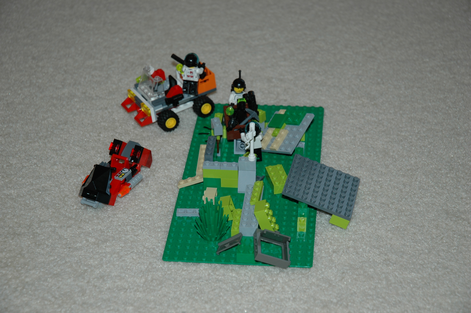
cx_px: 236
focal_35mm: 93
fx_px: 1216
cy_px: 156
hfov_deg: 21.9
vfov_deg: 14.7
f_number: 4.5
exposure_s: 1/60
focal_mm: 62
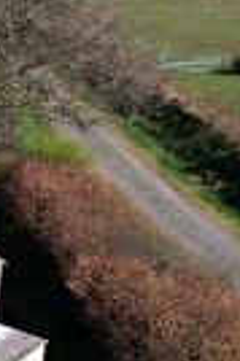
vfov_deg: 17.8
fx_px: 1153
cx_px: -539
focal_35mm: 115
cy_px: 174
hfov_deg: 9.0
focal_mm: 8.38
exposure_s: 1/1600
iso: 120
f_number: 2.8
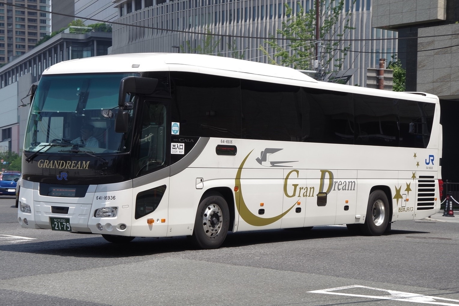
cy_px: 153
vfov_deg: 18.9
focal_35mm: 72
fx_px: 918
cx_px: 230
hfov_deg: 28.1
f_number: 10
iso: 200
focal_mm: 48
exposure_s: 1/250
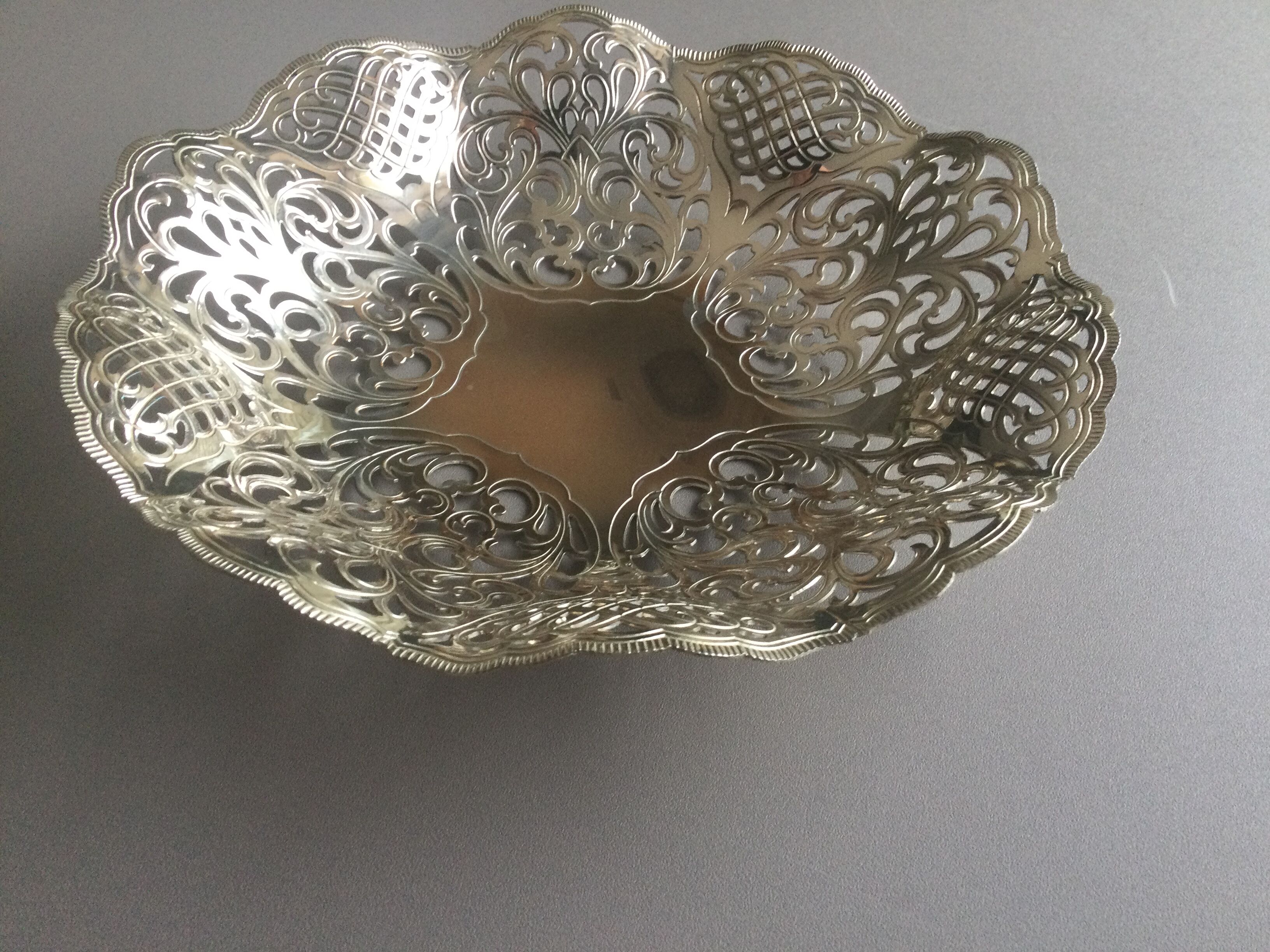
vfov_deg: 45.4
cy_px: 476
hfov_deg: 58.4
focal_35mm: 31
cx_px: 635
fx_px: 1137
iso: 100
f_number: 2.4
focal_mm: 3.3
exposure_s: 1/33
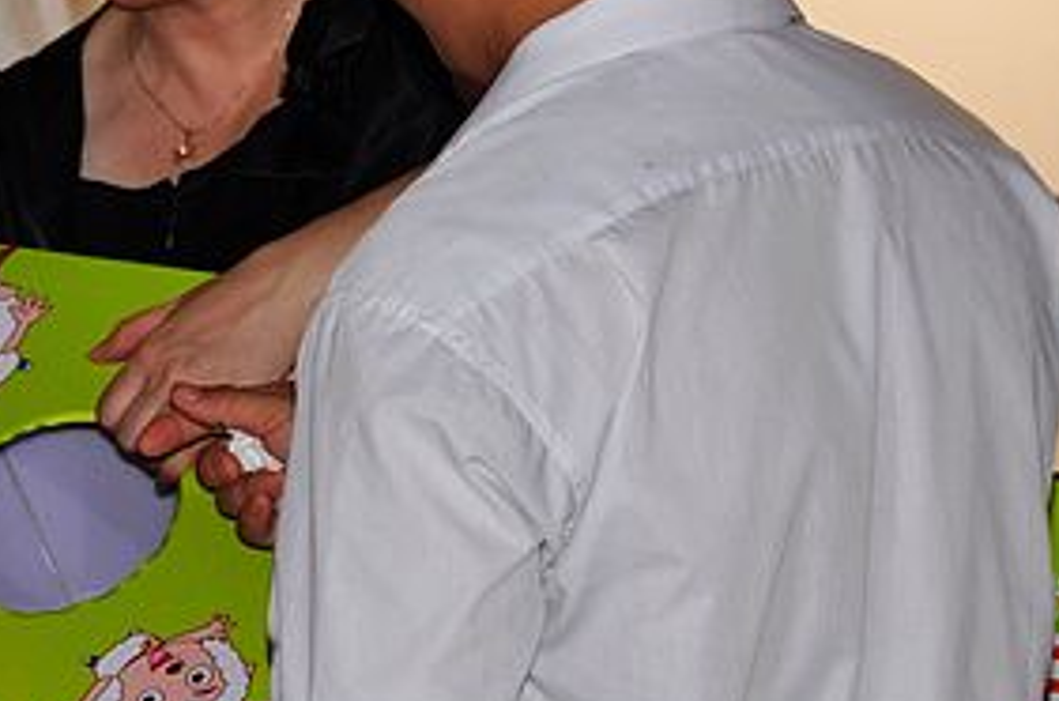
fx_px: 6134
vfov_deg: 6.5
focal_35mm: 209
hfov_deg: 9.8
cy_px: 241
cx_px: -38
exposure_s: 1/60
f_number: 4.8
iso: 250
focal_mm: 56
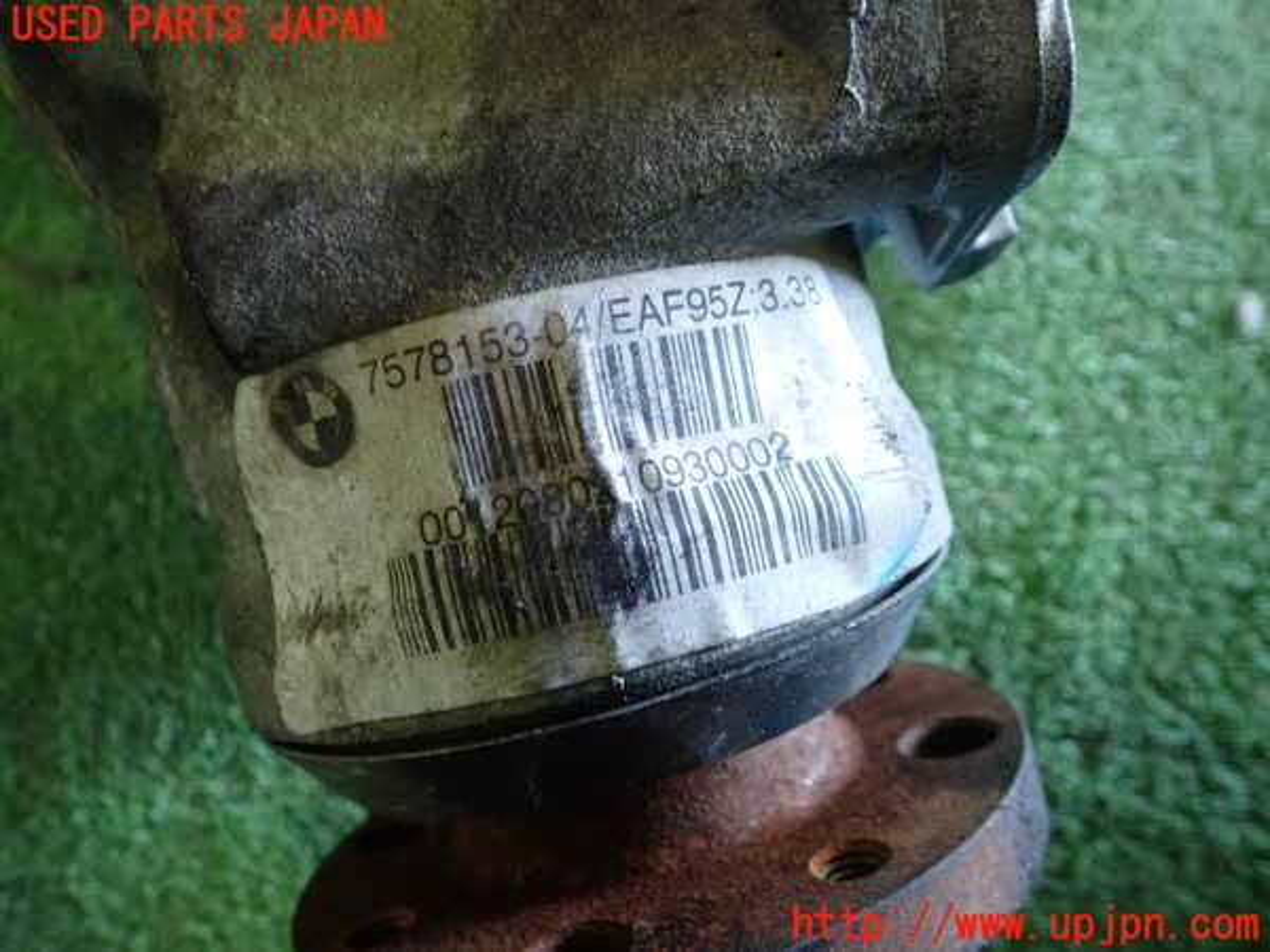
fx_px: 1101
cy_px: 476
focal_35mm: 30
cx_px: 635
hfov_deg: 60.0
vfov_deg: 46.8
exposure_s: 1/30
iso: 320
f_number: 2.3
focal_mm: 5.4
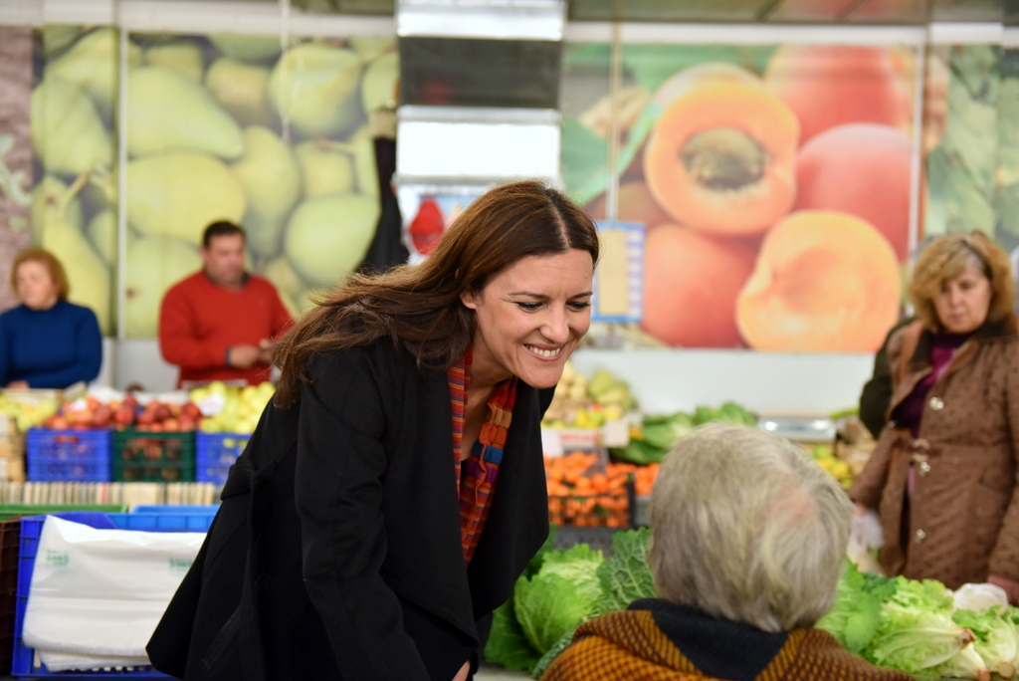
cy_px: 340
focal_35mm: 50
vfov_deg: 27.0
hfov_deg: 39.6
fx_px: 1416
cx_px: 510
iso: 1250
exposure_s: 1/125
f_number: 3.2
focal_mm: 50
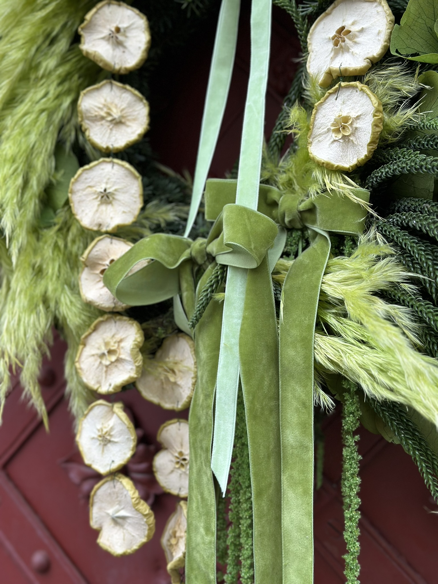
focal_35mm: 48
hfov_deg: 30.3
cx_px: 219
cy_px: 292
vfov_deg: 39.7
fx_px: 810
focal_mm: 6.86
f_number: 1.78
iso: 64
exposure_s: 1/121
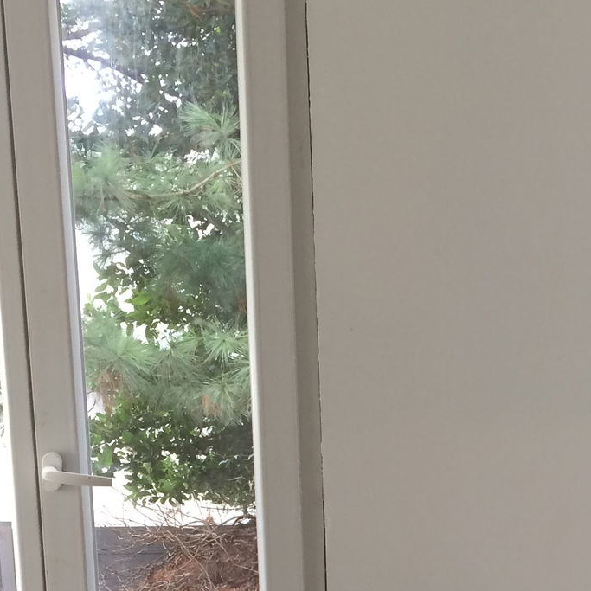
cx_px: 587
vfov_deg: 20.5
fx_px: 1545
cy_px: 675
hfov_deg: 21.0
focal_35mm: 80
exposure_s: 1/33
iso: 40
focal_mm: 4.15
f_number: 2.2
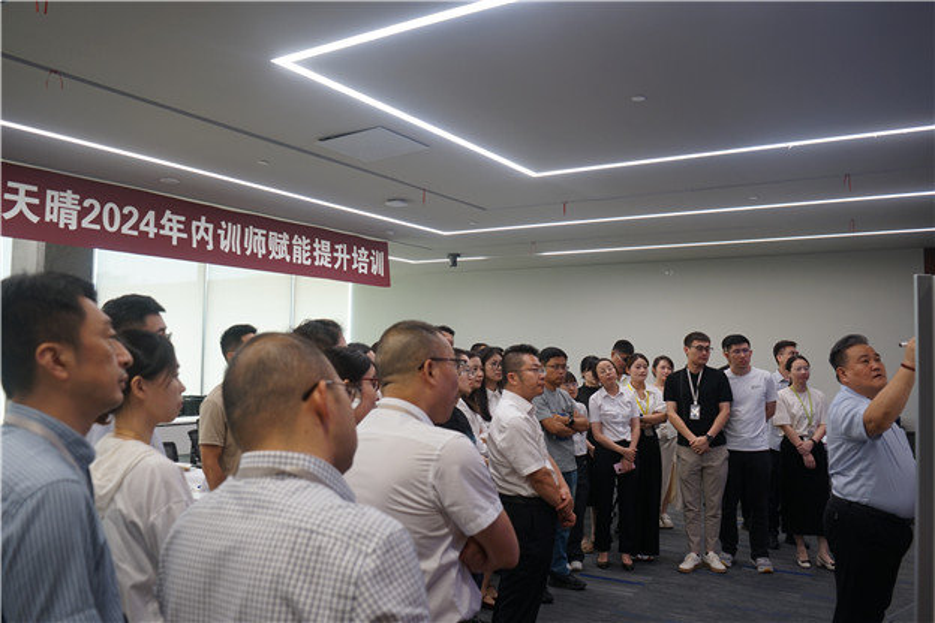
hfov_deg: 54.4
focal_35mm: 35
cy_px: 312
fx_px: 909
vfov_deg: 37.9
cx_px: 468
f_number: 5.6
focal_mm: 35
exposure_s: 1/30
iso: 320
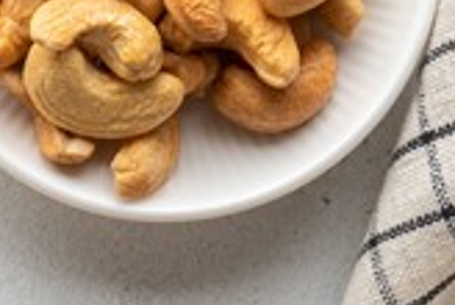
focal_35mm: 642
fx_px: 8129
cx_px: -638
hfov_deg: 3.2
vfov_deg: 2.1
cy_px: 596
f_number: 16
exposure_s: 1/125
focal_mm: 88
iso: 200
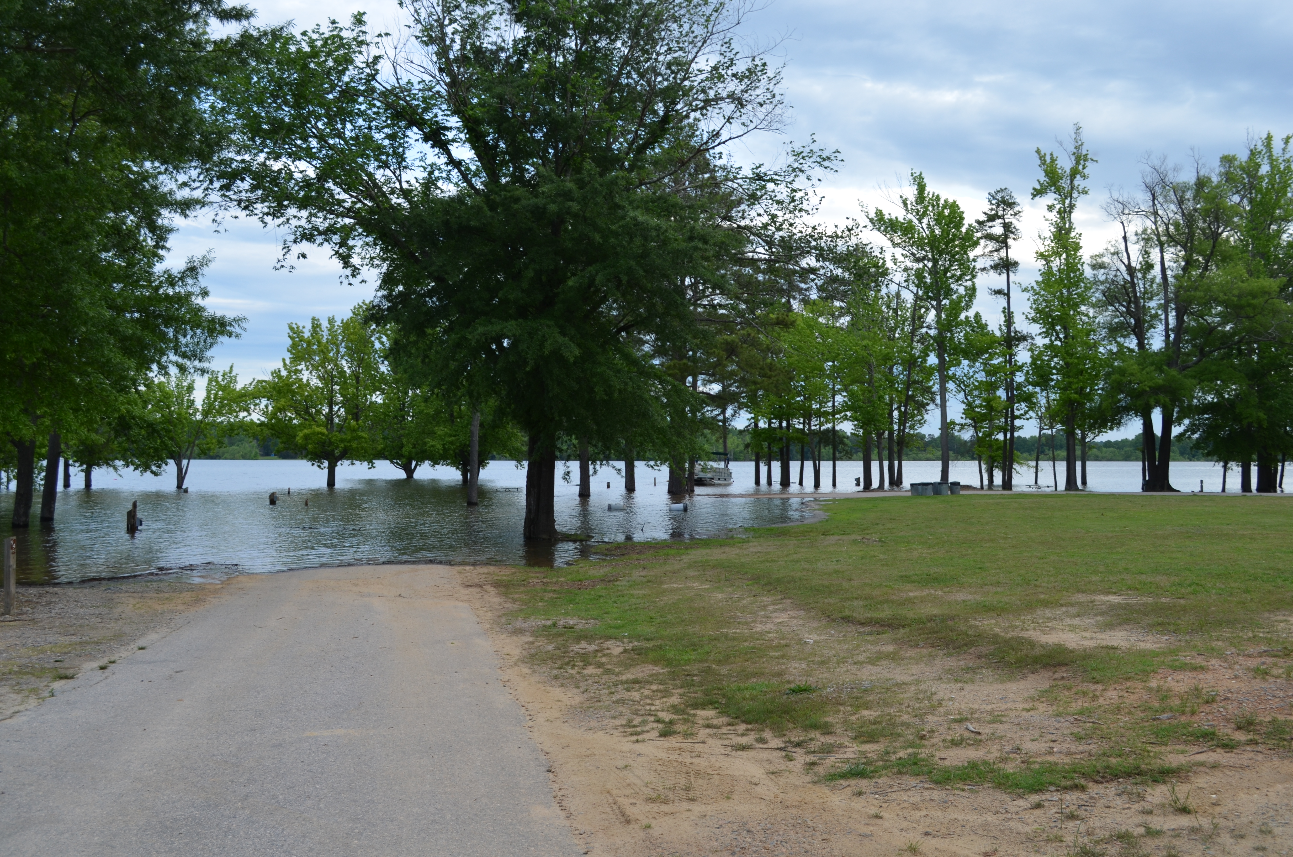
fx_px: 1290
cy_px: 428
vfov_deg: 36.7
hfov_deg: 53.2
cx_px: 646
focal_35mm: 36
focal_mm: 24
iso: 200
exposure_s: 1/200
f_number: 7.1
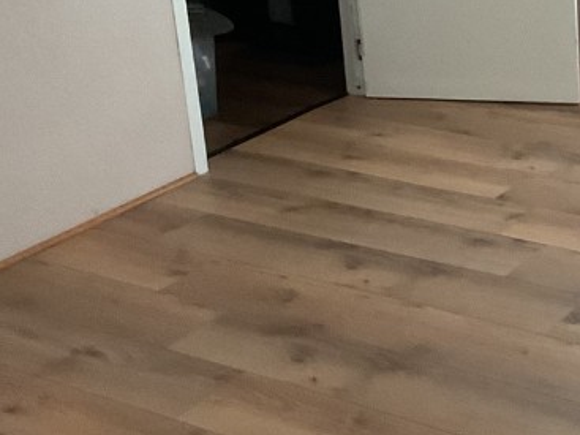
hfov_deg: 23.0
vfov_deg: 18.0
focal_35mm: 81
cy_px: 71
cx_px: 607
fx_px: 1357
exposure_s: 1/60
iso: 250
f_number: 1.8
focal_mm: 3
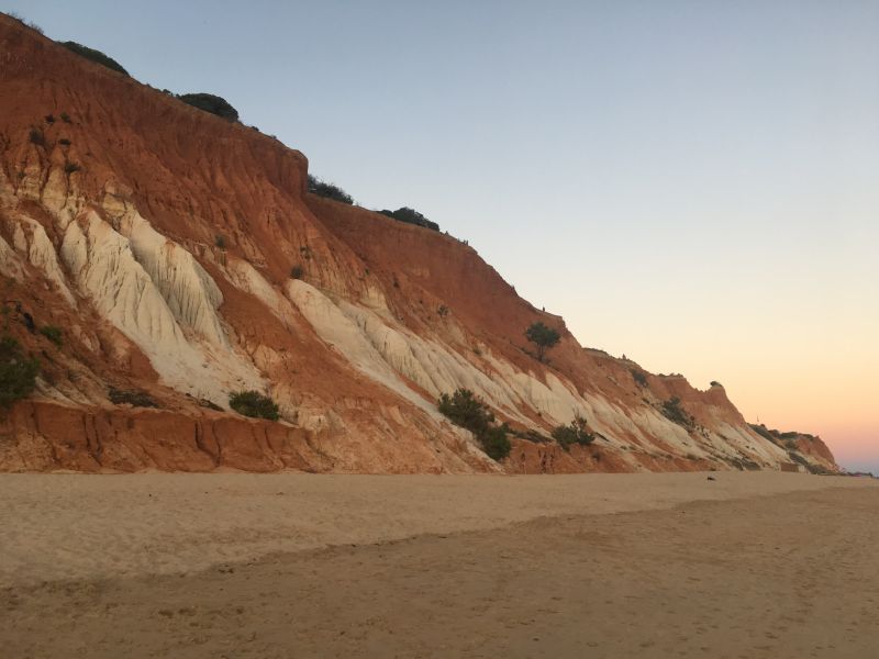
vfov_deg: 48.2
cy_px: 330
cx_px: 440
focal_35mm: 29
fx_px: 736
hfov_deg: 61.7
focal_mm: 4.15
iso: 40
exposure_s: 1/100
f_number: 2.2
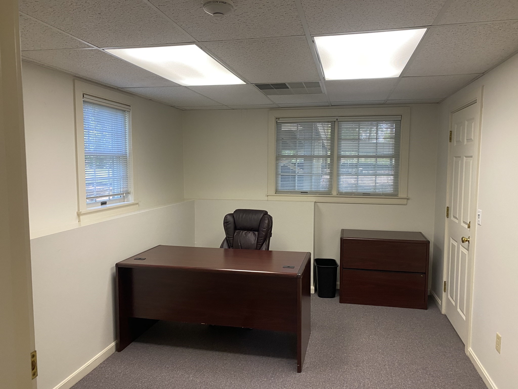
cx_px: 259
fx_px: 389
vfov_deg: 53.1
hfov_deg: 67.3
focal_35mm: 26
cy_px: 194
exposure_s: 1/60
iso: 160
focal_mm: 4.25
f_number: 1.8
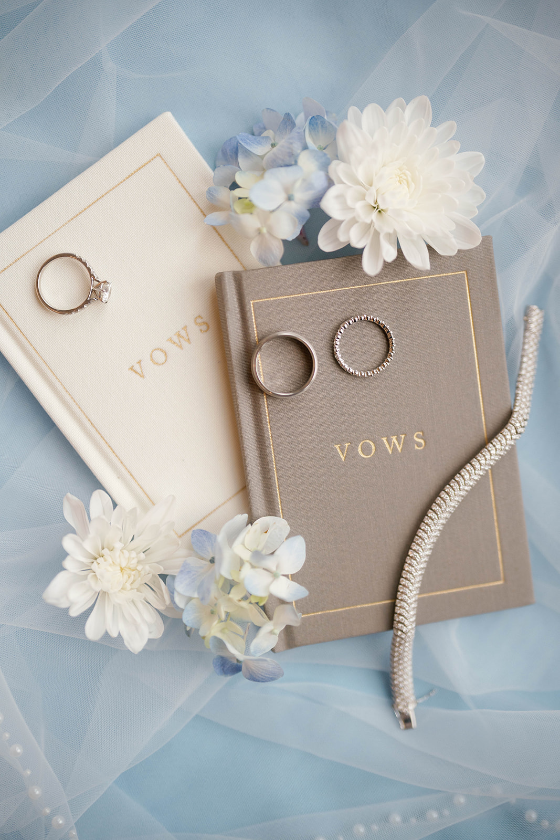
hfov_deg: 27.0
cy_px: 420
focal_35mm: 50
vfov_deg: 39.6
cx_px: 280
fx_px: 1166
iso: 500
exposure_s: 1/500
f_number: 1.2
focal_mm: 50
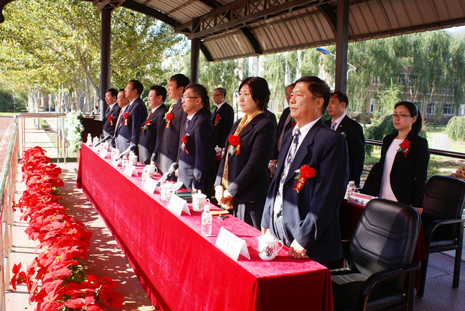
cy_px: 156
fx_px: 427
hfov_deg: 57.2
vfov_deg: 40.0
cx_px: 232
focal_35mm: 33
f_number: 8
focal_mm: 22
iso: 100
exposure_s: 1/80
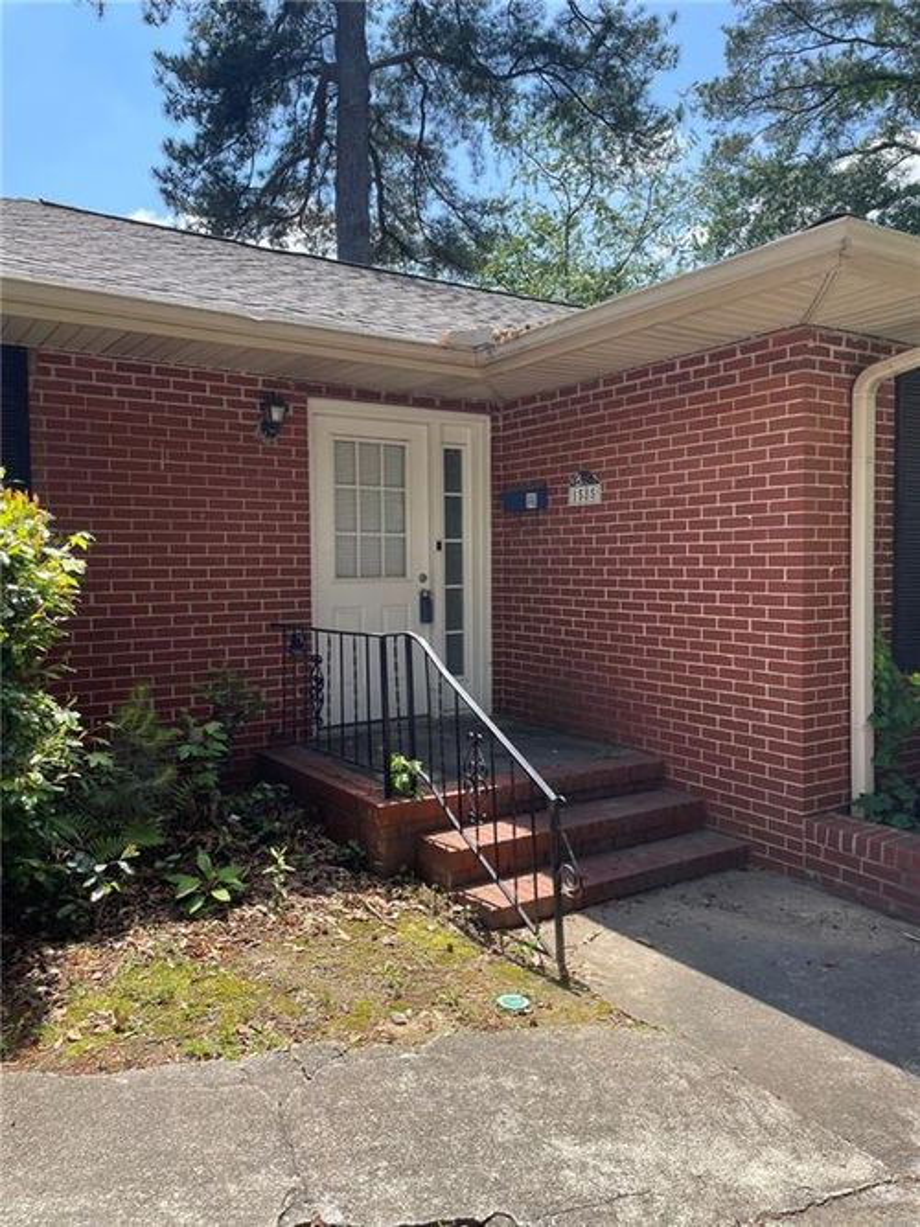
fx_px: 922
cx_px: 460
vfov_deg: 67.3
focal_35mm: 26
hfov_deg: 53.0
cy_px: 614
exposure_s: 1/1233
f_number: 1.6
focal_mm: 4.2
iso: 32
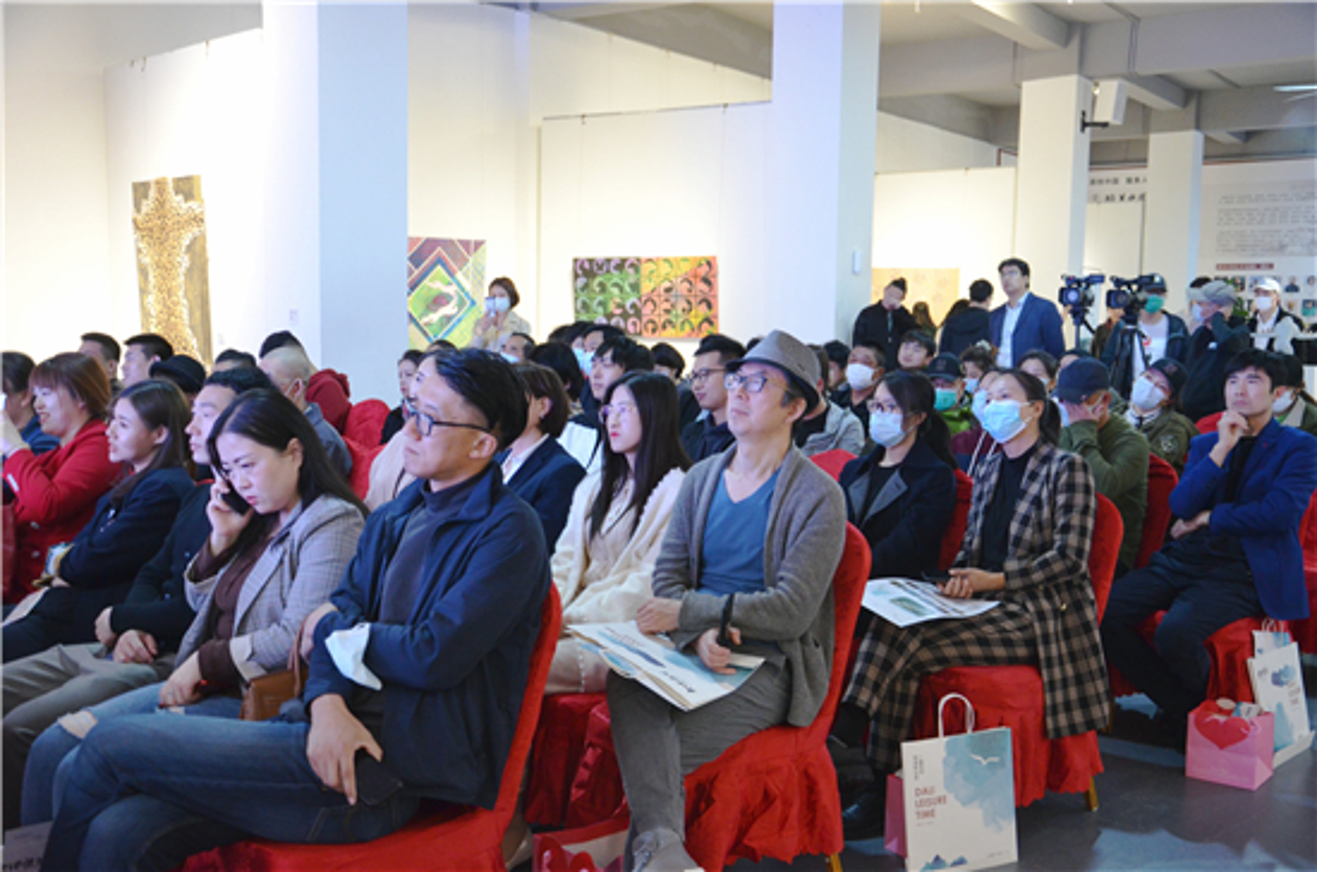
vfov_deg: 35.3
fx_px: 1369
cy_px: 436
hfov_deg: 51.4
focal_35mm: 38
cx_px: 658
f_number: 4
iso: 1600
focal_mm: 25
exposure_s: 1/20
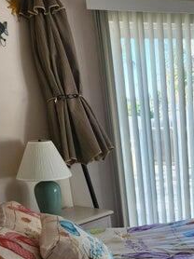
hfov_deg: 26.0
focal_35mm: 53
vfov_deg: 34.5
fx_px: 397
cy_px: 224
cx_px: 195
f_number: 1.8
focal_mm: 5.4
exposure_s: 1/180
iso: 50
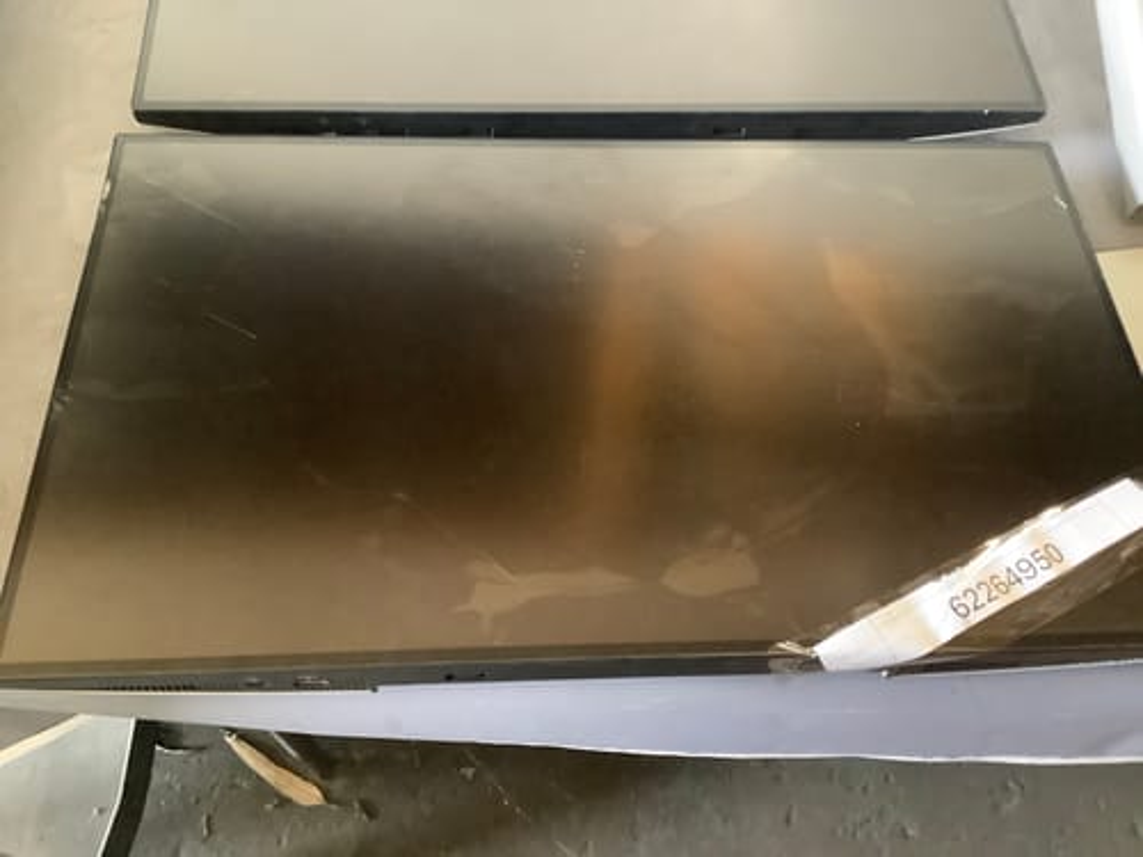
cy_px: 428
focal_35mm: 31
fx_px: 1024
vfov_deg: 45.4
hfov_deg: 58.4
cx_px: 572
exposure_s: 1/25
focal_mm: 3.3
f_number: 2.4
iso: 800
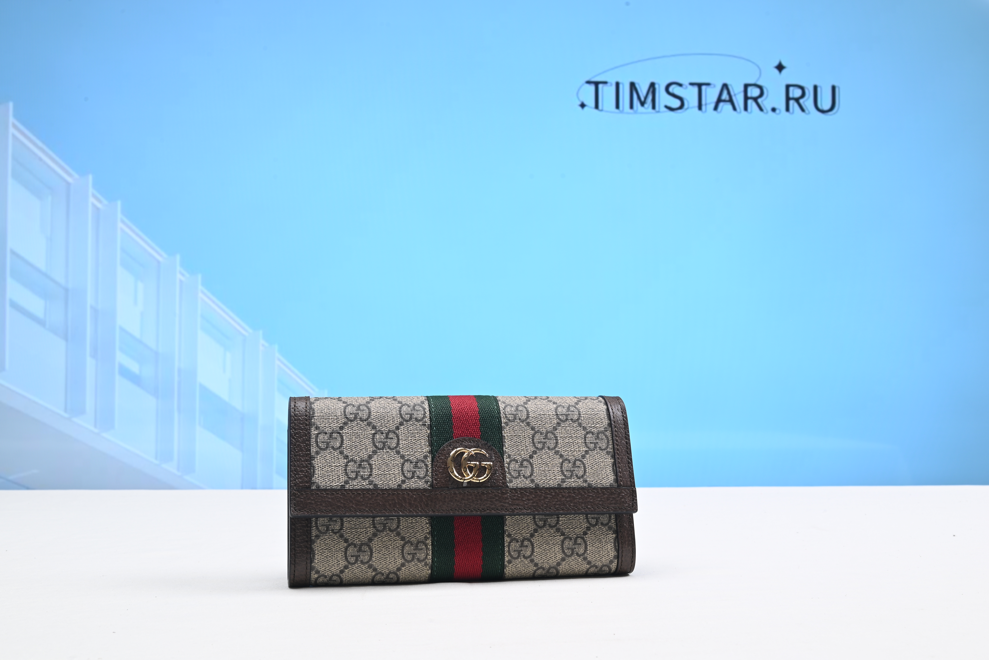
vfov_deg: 33.4
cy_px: 330
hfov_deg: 48.4
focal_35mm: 40
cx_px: 494
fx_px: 1099
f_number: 16
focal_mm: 40
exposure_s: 1/2
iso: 100
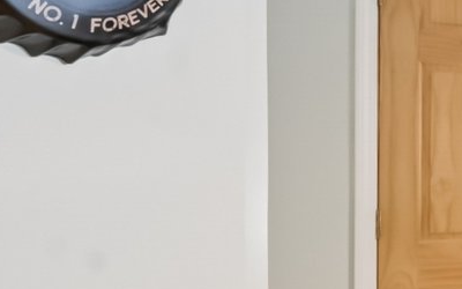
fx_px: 919
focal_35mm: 73
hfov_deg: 14.4
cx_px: 1158
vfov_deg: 17.8
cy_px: 177
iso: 500
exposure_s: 1/5
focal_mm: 14
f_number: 8
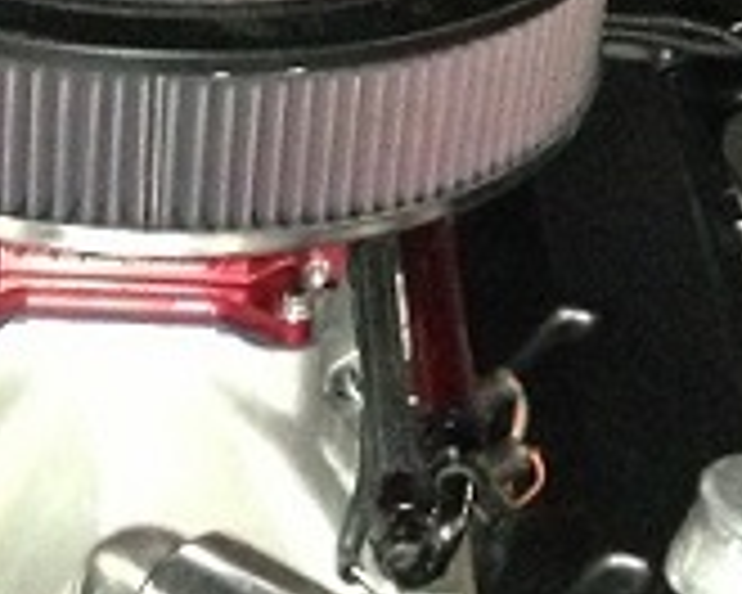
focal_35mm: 156
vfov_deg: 9.9
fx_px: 3426
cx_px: 180
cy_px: 486
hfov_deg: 12.3
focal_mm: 4.13
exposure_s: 1/16
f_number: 2.4
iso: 800
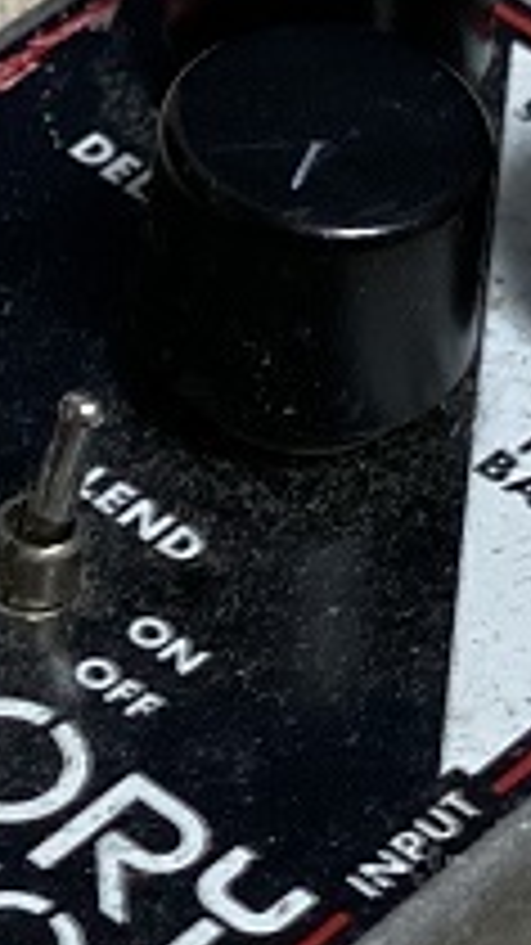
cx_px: 36
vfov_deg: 7.9
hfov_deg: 4.5
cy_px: 842
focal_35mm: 272
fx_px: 6814
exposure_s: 1/50
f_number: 2
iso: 160
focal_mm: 6
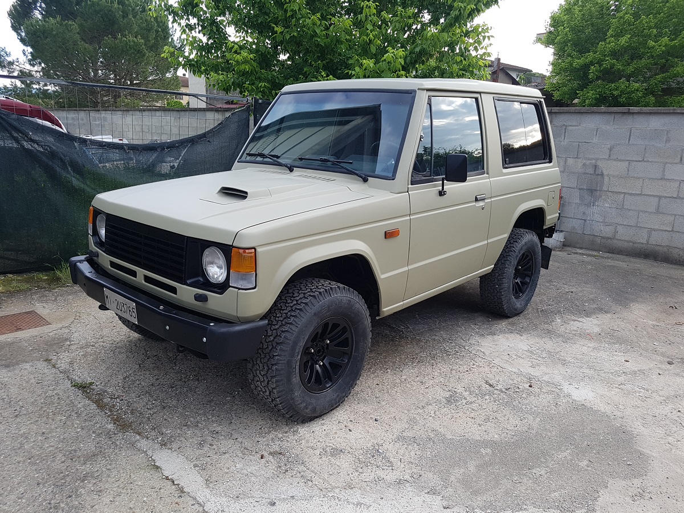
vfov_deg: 53.1
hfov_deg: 67.3
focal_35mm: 26
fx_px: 514
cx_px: 342
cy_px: 256
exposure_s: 1/230
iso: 50
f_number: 1.7
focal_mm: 4.2
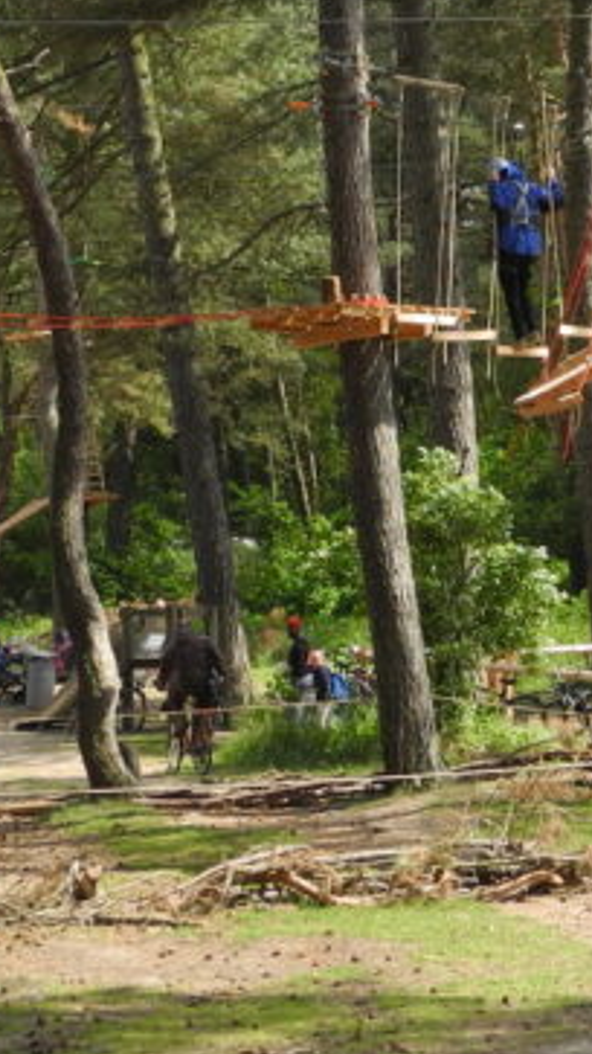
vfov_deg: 17.0
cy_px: 287
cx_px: 517
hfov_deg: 9.6
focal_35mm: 126
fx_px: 3519
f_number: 3.2
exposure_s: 1/640
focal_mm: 8.8
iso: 100
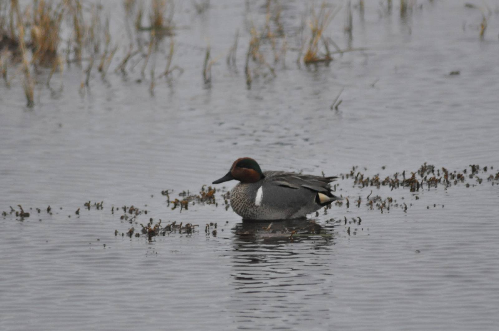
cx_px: 250
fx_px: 6230
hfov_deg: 4.6
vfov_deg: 3.0
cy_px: 166
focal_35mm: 450
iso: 1600
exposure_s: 1/320
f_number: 5.6
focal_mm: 300
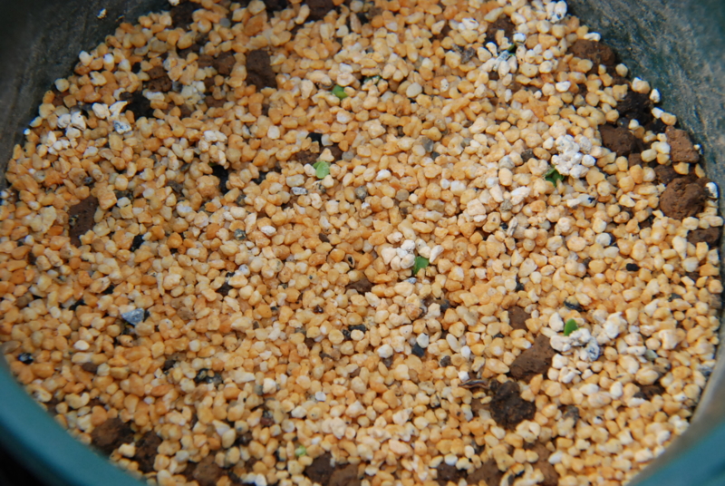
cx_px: 362
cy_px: 243
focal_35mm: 450
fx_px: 9076
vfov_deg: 3.1
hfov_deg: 4.6
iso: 800
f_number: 13
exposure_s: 1/200
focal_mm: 300
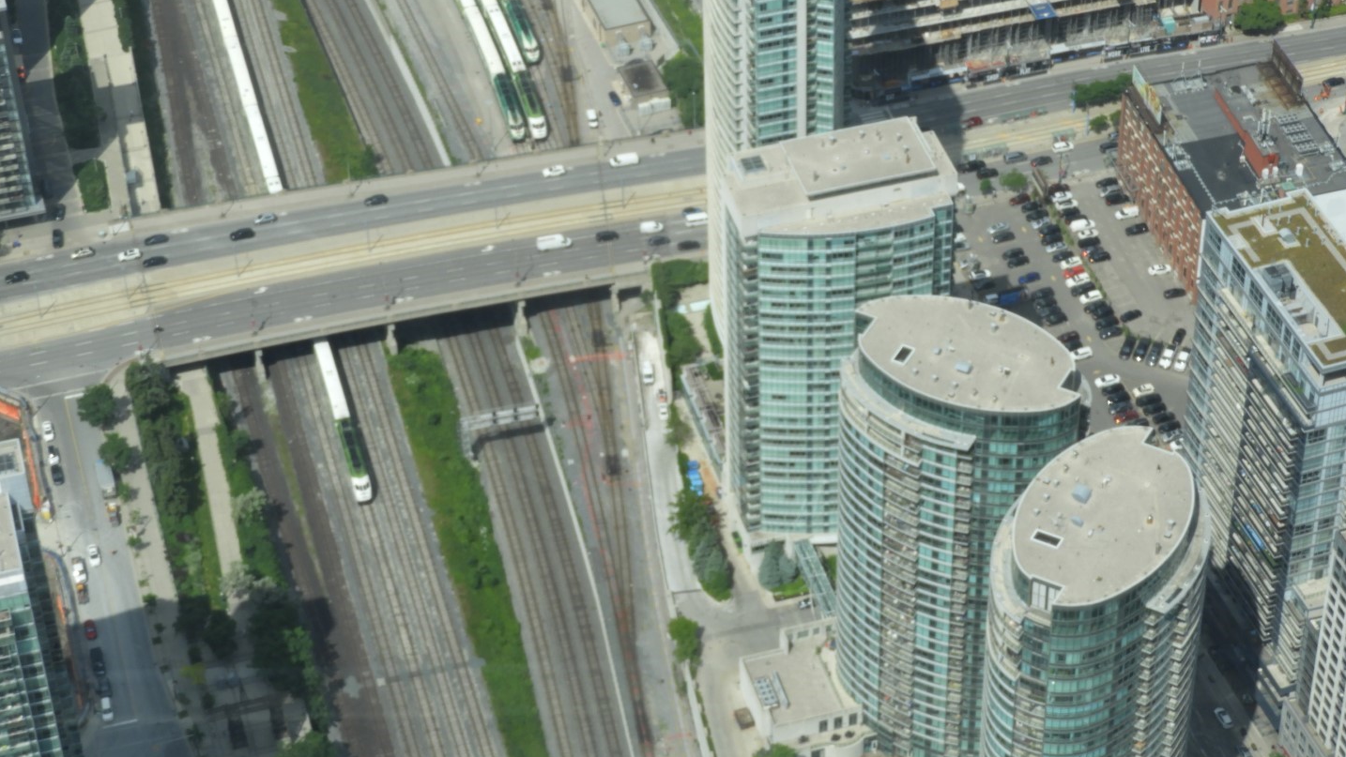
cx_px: 675
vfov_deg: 13.0
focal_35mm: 93
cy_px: 321
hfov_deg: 22.9
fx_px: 3320
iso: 100
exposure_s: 1/800
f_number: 4.5
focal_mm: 15.2
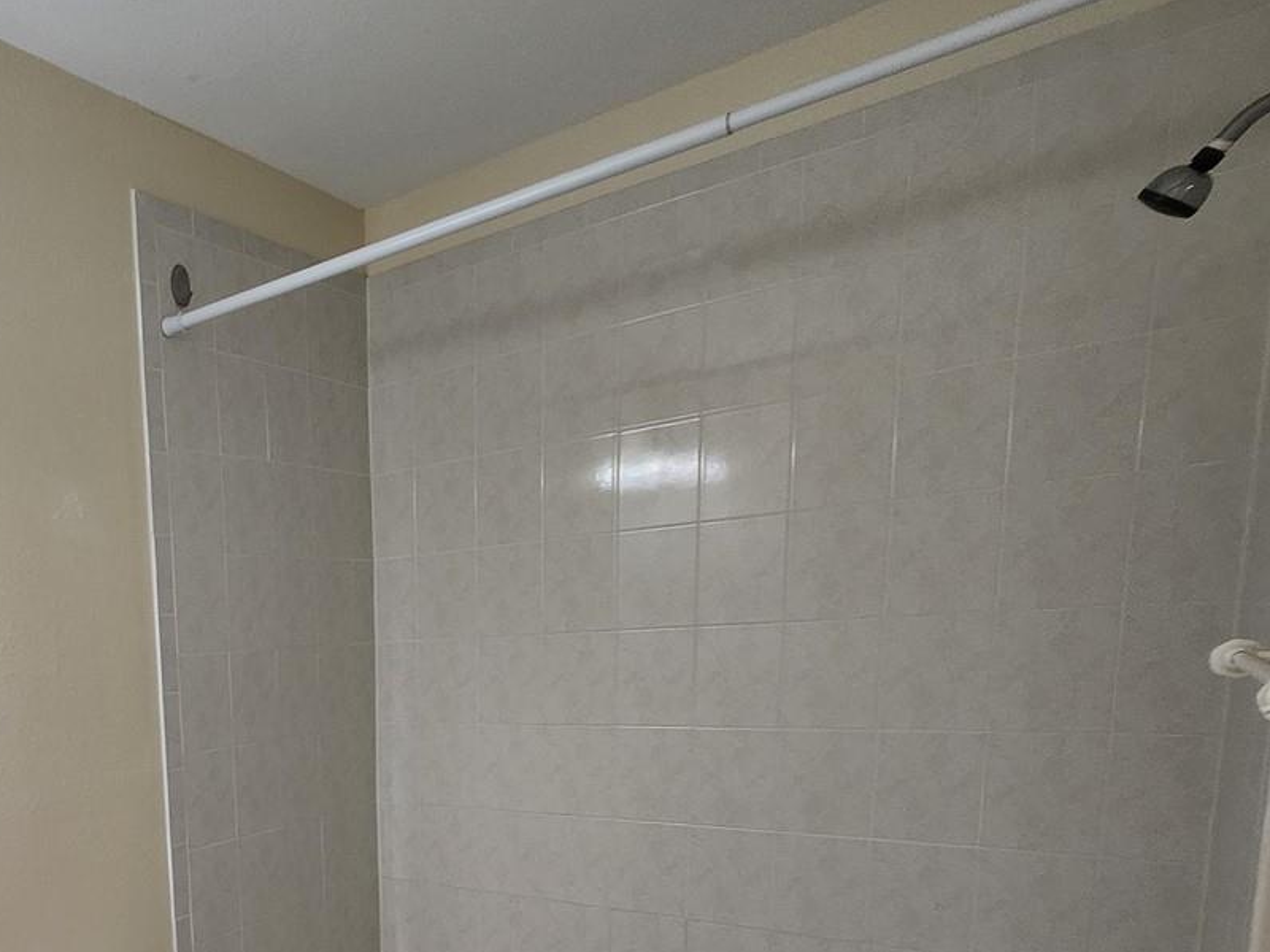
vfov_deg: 49.1
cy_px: 798
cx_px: 179
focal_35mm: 26
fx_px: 954
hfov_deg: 59.5
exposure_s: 1/60
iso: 64
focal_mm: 1.74
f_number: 2.2
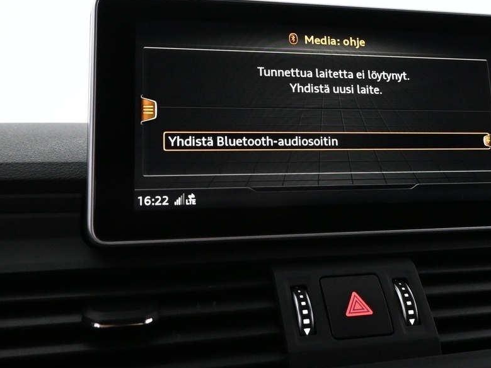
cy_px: 86
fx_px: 681
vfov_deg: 29.7
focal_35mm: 48
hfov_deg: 39.5
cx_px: 288
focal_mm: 16
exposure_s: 1/80
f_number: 4.5
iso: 4000
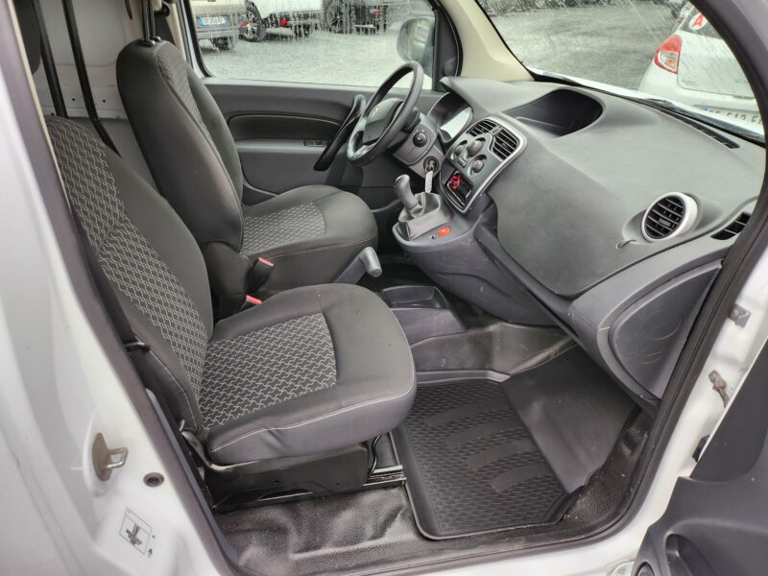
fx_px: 532
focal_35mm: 24
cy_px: 288
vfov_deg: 56.8
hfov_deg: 71.6
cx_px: 384
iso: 125
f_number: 1.8
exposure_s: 1/180
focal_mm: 5
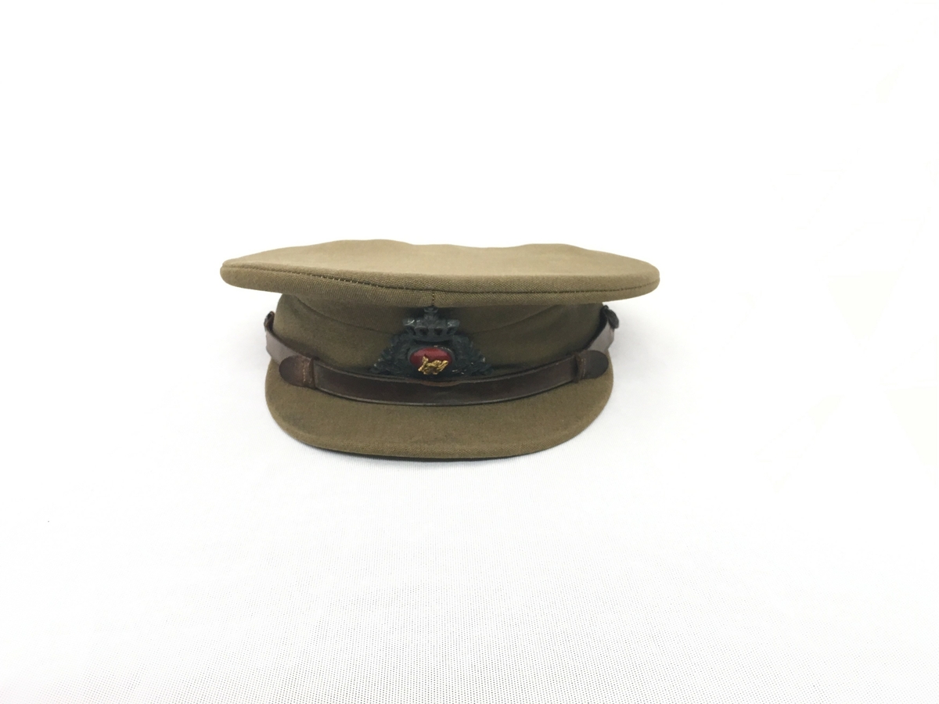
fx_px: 787
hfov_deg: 61.7
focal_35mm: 29
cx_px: 470
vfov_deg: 48.2
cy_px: 352
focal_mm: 4.15
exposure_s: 1/33
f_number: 2.2
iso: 50
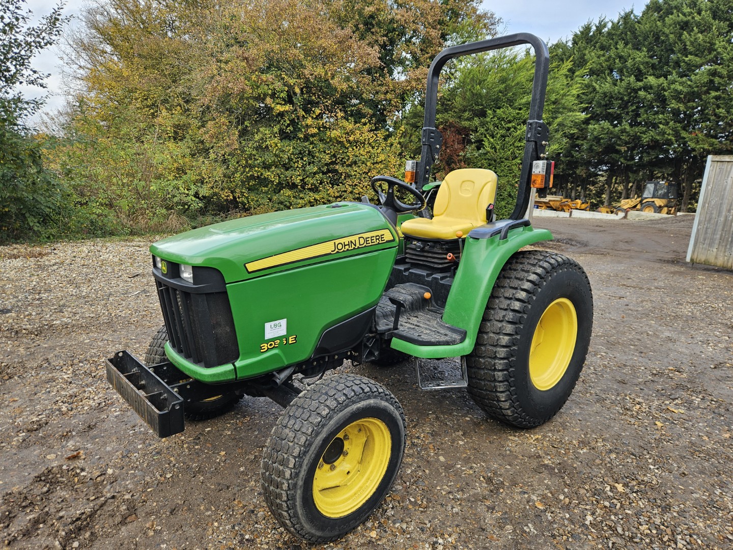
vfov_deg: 58.9
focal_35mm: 23
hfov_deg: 73.9
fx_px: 487
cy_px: 275
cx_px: 366
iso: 25
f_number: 1.8
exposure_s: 1/212
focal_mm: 5.4
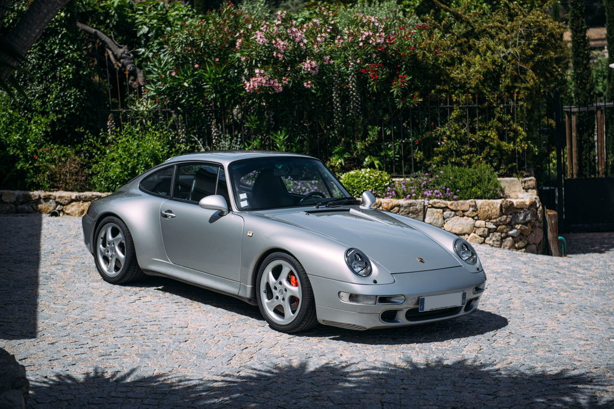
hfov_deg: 28.8
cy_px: 204
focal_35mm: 70
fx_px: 1194
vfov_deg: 19.5
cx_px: 307
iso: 250
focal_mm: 70
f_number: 3.2
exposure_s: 1/2000
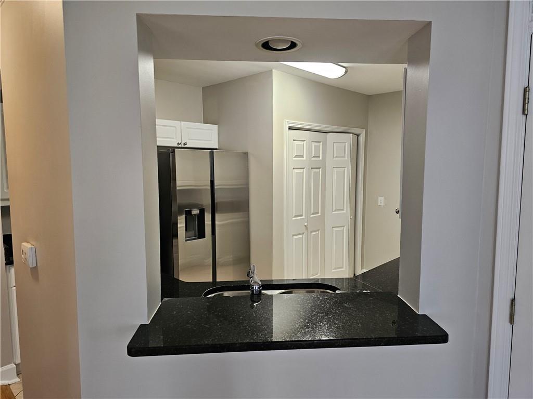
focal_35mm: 23
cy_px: 200
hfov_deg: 73.9
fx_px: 354
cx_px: 266
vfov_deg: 58.9
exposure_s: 1/120
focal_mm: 6.3
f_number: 1.7
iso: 200
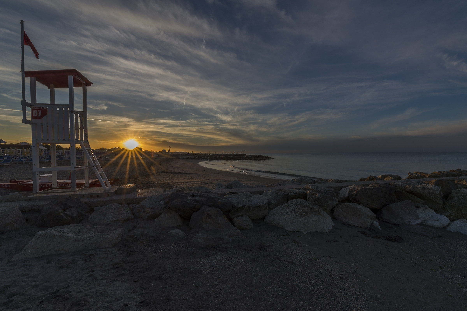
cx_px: 234
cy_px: 156
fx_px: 195
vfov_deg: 77.4
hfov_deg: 100.4
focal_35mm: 15
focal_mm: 15
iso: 100
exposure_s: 1/30
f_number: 22
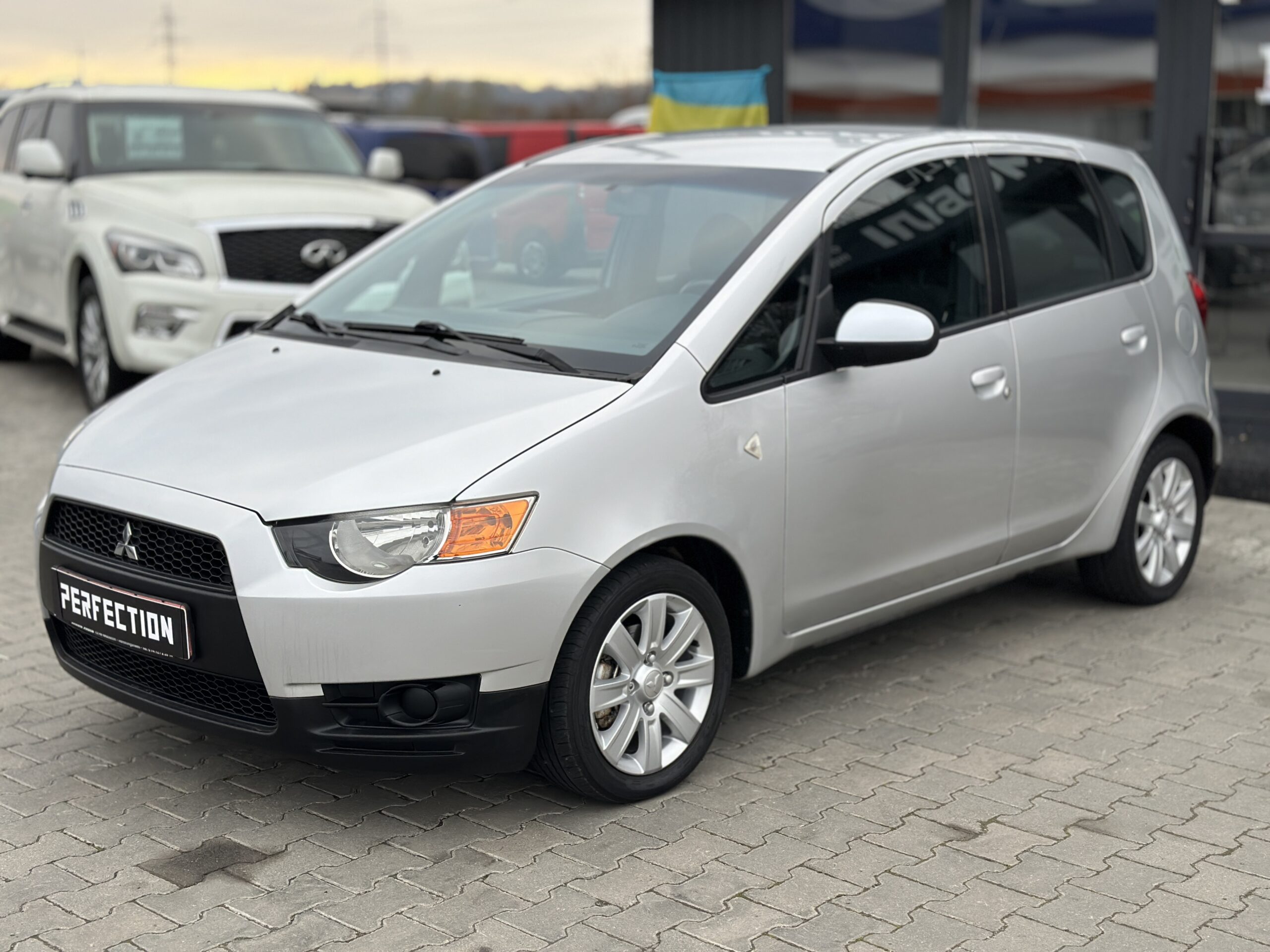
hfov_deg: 39.7
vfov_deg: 30.3
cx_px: 635
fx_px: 1761
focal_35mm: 48
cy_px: 476
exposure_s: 1/444
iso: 80
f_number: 1.78
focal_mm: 6.86
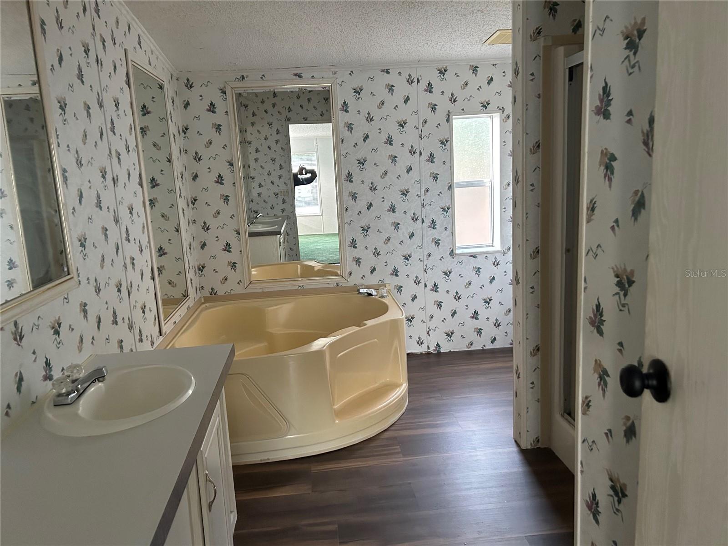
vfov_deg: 53.1
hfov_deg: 67.3
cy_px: 273
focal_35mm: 26
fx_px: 547
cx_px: 364
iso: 400
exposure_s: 1/60
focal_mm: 5.7
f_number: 1.5
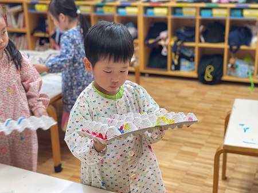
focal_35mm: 52
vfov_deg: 28.0
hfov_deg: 36.8
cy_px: 96
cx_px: 129
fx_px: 387
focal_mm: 6
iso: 125
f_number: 2
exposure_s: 1/100
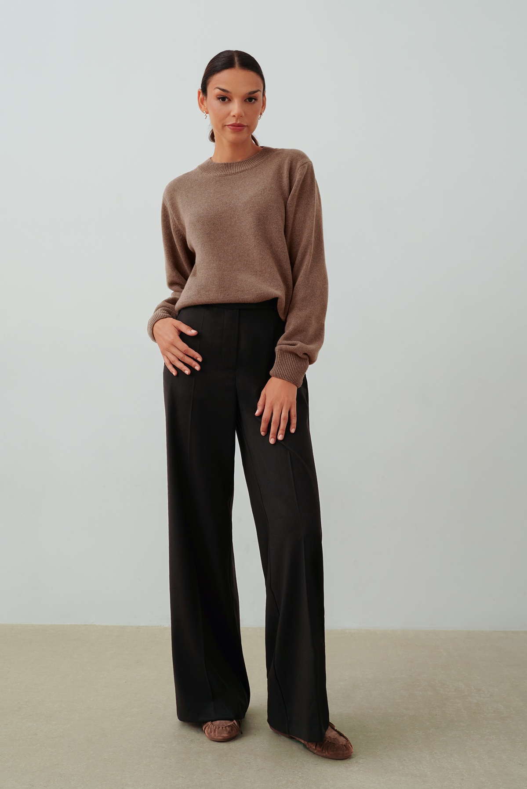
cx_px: 264
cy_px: 394
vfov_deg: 49.5
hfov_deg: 34.2
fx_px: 856
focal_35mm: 39
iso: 125
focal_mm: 39
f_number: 7.1
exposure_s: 1/125
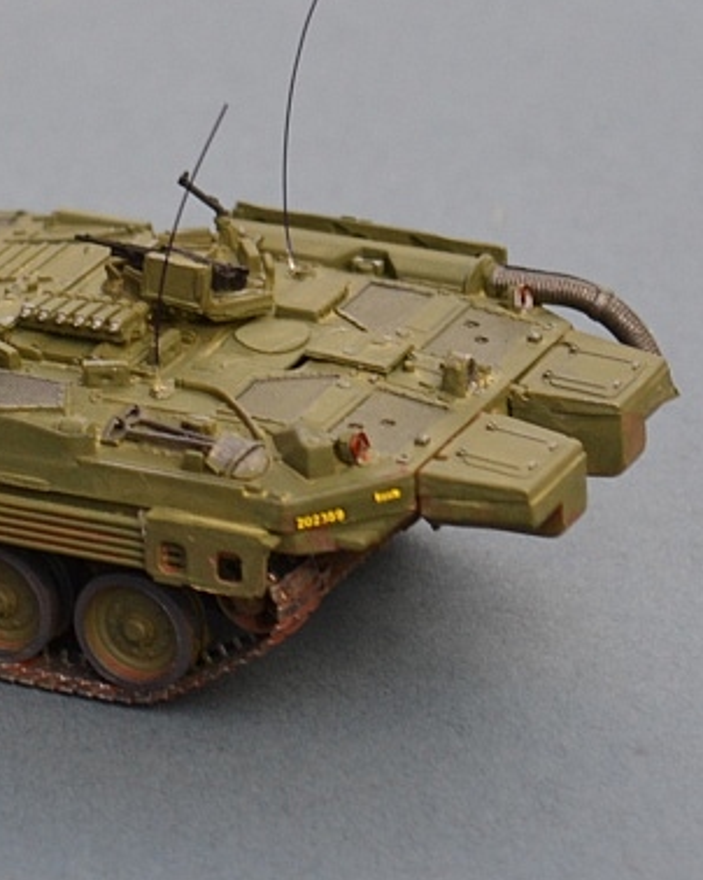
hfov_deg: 9.4
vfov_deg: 11.8
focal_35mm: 164
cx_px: 42
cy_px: 367
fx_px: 4269
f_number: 7.1
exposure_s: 1/60
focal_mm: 55
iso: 400
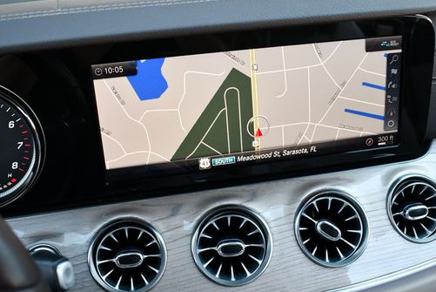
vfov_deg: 29.2
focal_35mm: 46
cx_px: 216
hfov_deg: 42.7
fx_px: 558
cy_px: 172
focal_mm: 18
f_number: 3.5
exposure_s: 1/250
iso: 640
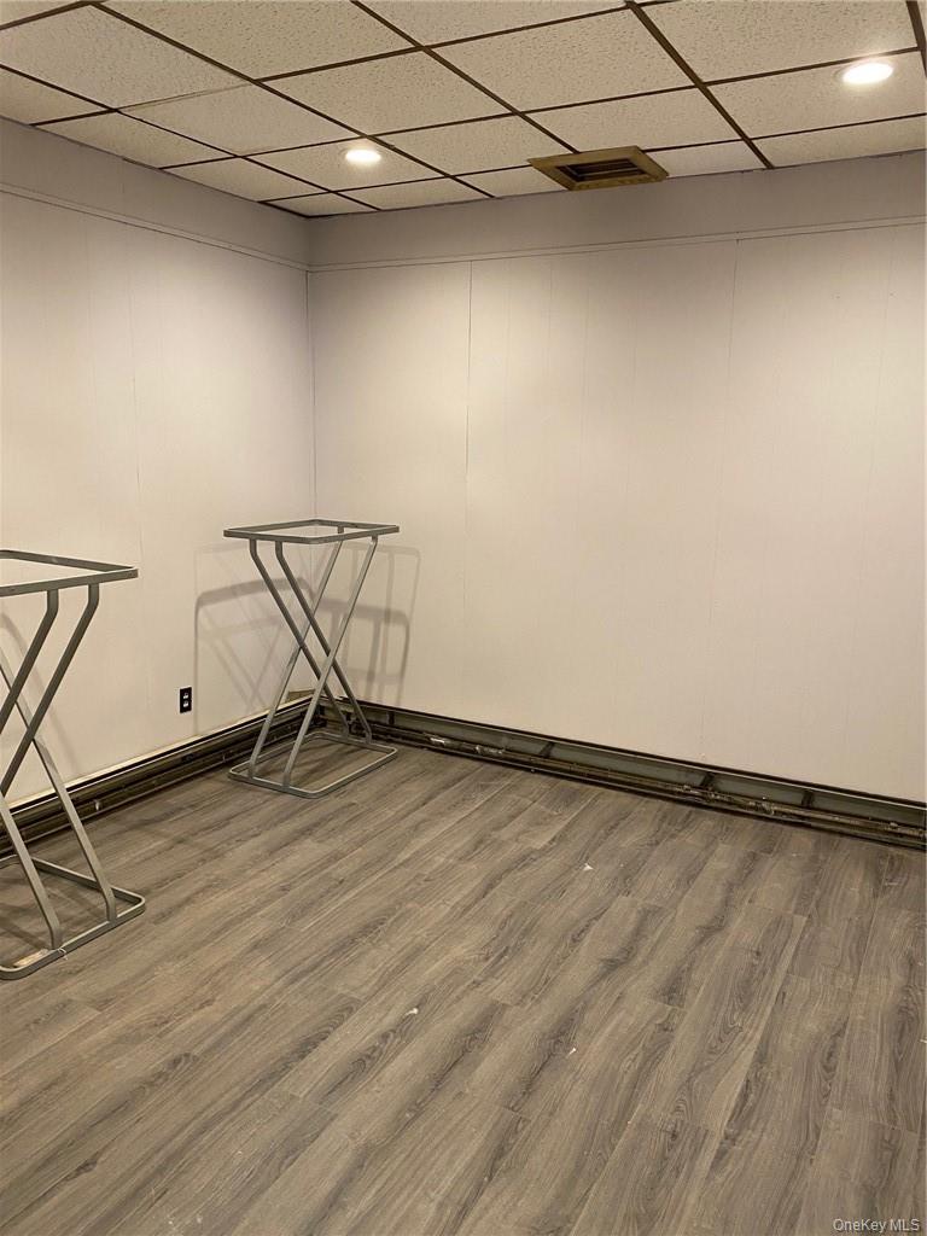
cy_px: 618
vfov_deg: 67.3
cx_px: 464
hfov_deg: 53.1
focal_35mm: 26
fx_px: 928
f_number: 1.8
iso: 200
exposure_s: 1/60
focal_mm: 4.25
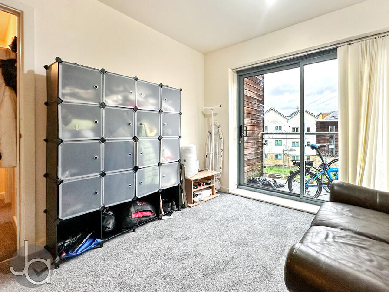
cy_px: 140
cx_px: 216
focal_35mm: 16
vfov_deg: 78.1
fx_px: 180
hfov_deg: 94.1
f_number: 2.2
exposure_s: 1/100
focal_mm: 2.22
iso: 160
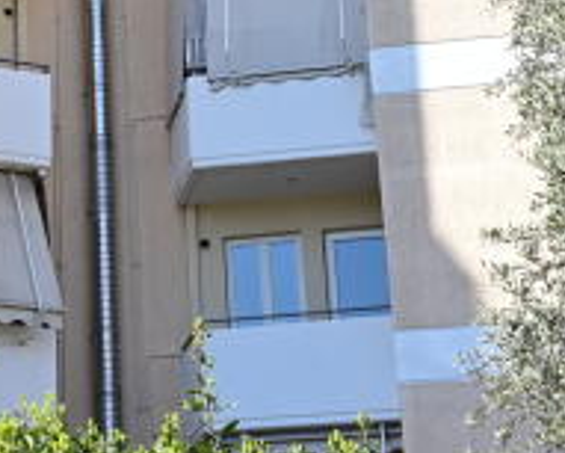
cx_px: -38
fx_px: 1867
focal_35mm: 112
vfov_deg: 13.6
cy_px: 1
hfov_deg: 16.7
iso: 100
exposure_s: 1/200
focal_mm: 34.5
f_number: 5.6
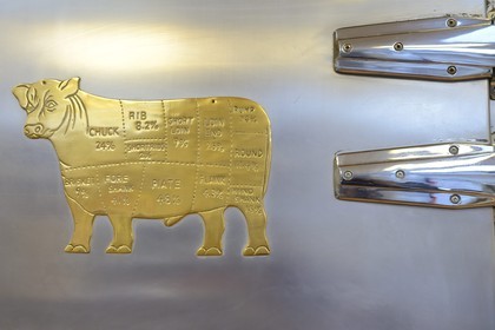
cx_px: 248
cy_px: 165
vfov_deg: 22.6
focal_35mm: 60
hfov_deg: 33.4
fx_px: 825
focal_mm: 60
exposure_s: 1/80
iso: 800
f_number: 4
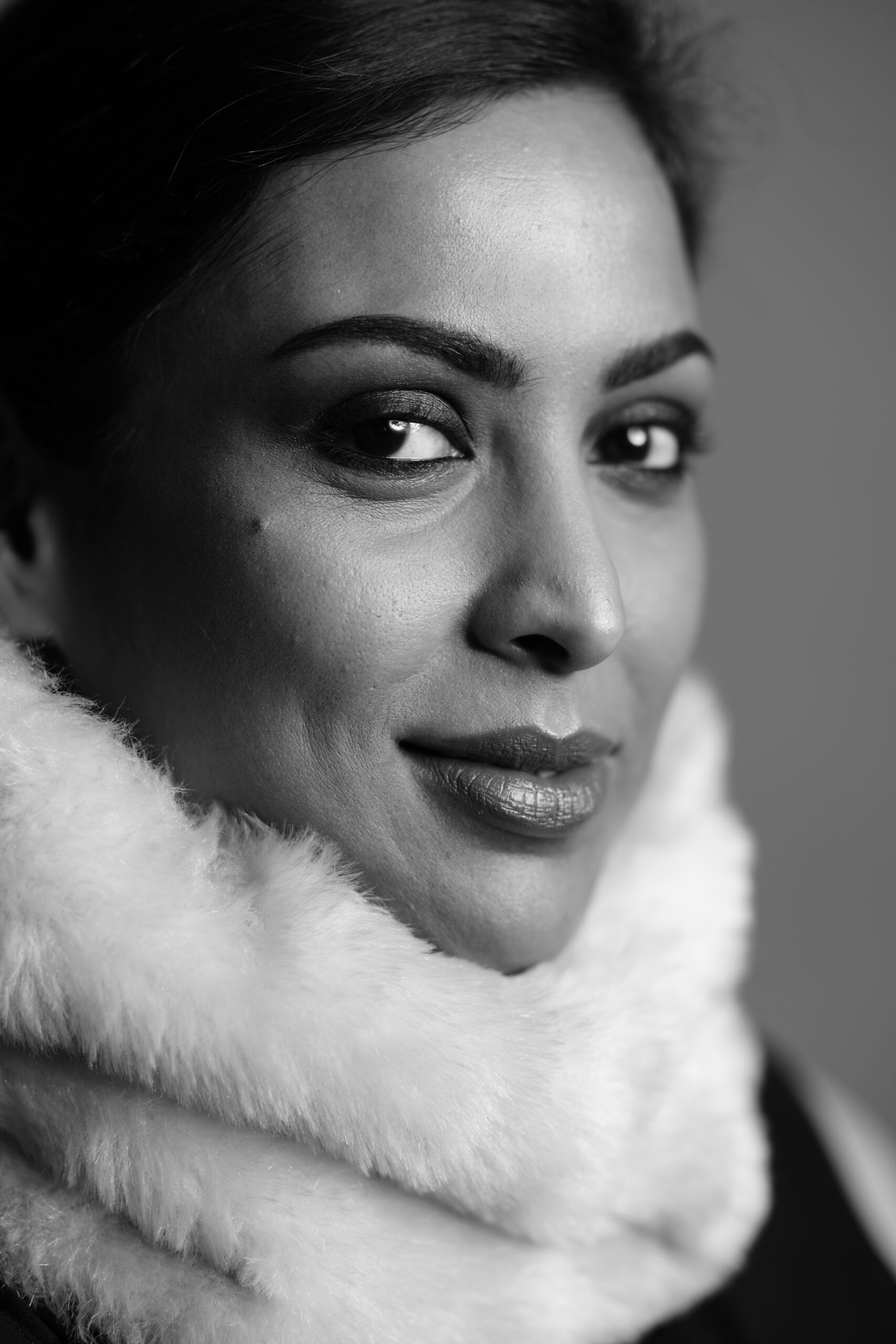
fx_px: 3173
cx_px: 448
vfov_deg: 23.9
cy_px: 672
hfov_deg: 16.1
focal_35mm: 85
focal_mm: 85
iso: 100
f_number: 2
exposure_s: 1/125
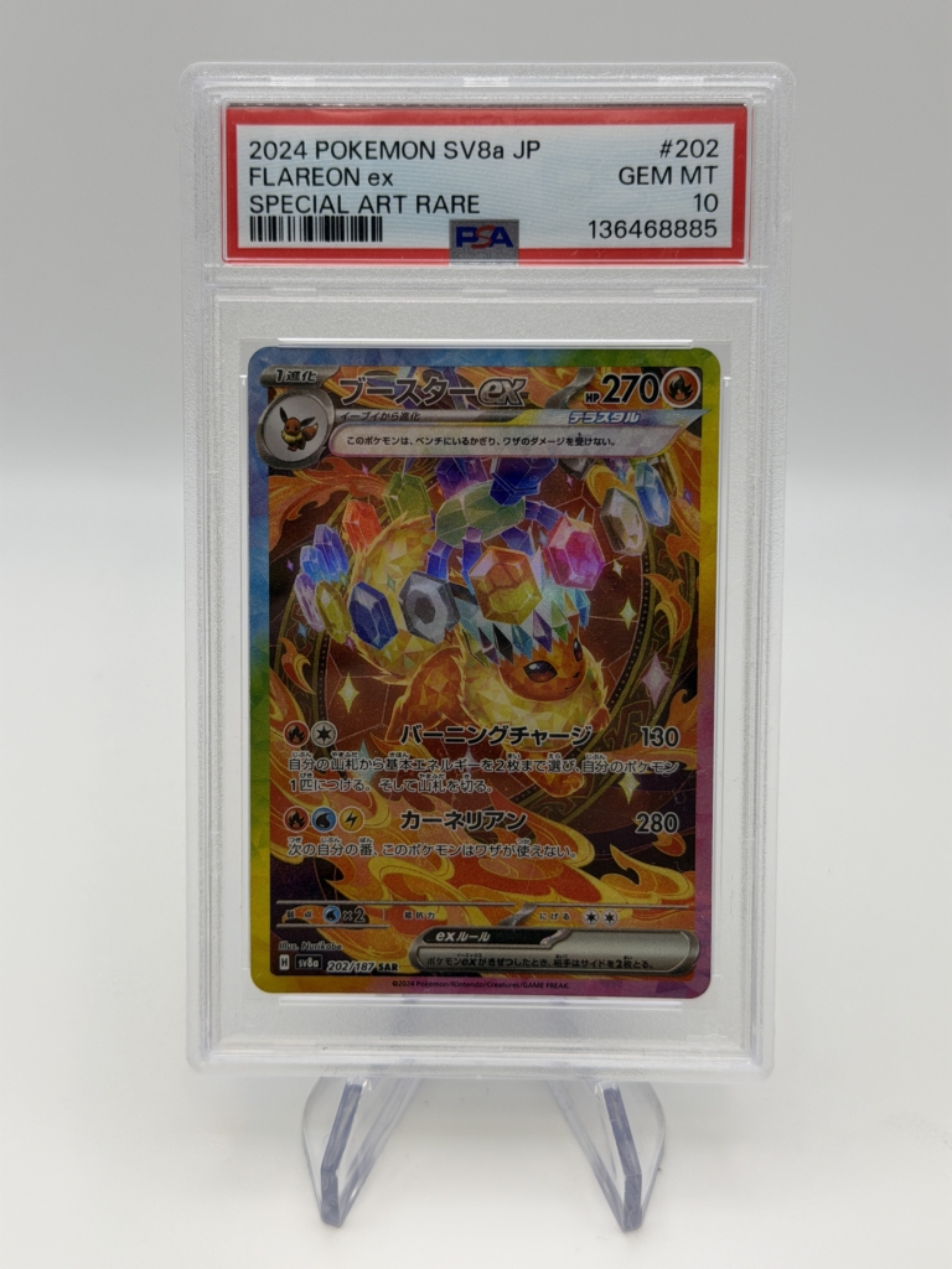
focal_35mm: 48
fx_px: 1760
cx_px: 476
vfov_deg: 39.7
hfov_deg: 30.3
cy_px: 634
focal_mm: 6.76
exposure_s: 1/188
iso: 50
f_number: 1.78
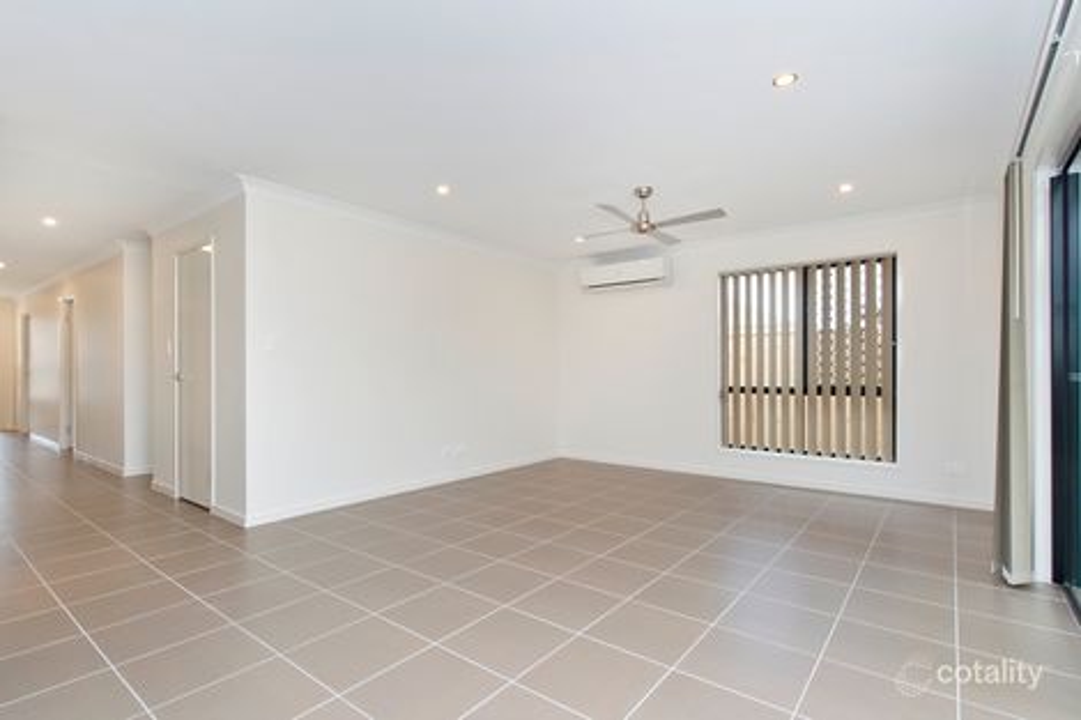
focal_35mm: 17
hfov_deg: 93.3
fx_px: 510
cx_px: 540
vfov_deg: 70.4
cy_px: 360
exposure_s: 1/10
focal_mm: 17
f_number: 10
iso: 320
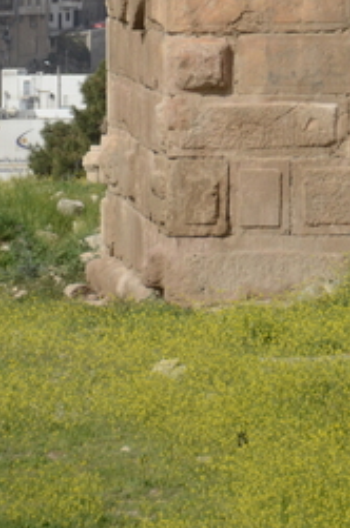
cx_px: 394
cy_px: -107
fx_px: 5533
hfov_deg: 3.6
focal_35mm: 377
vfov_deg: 5.5
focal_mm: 95
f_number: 10
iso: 400
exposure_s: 1/1600
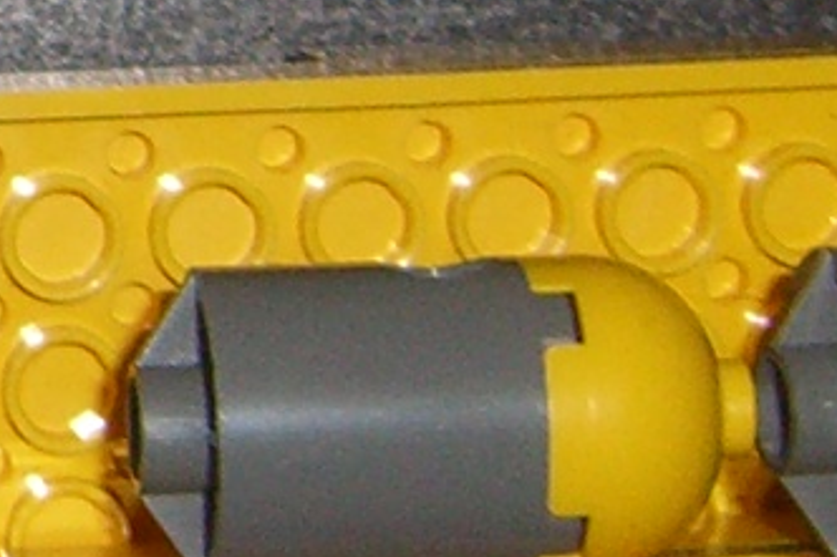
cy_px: -318
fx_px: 5670
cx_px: -885
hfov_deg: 8.0
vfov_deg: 5.6
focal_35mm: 244
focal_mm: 6.2
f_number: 2.7
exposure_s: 1/60
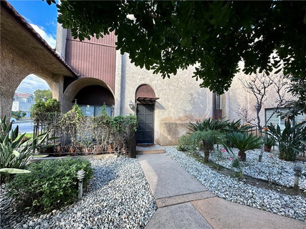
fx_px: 124
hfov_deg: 102.1
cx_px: 153
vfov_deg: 85.6
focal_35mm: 14
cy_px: 114
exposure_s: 1/263
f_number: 2.2
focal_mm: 2.22
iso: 40
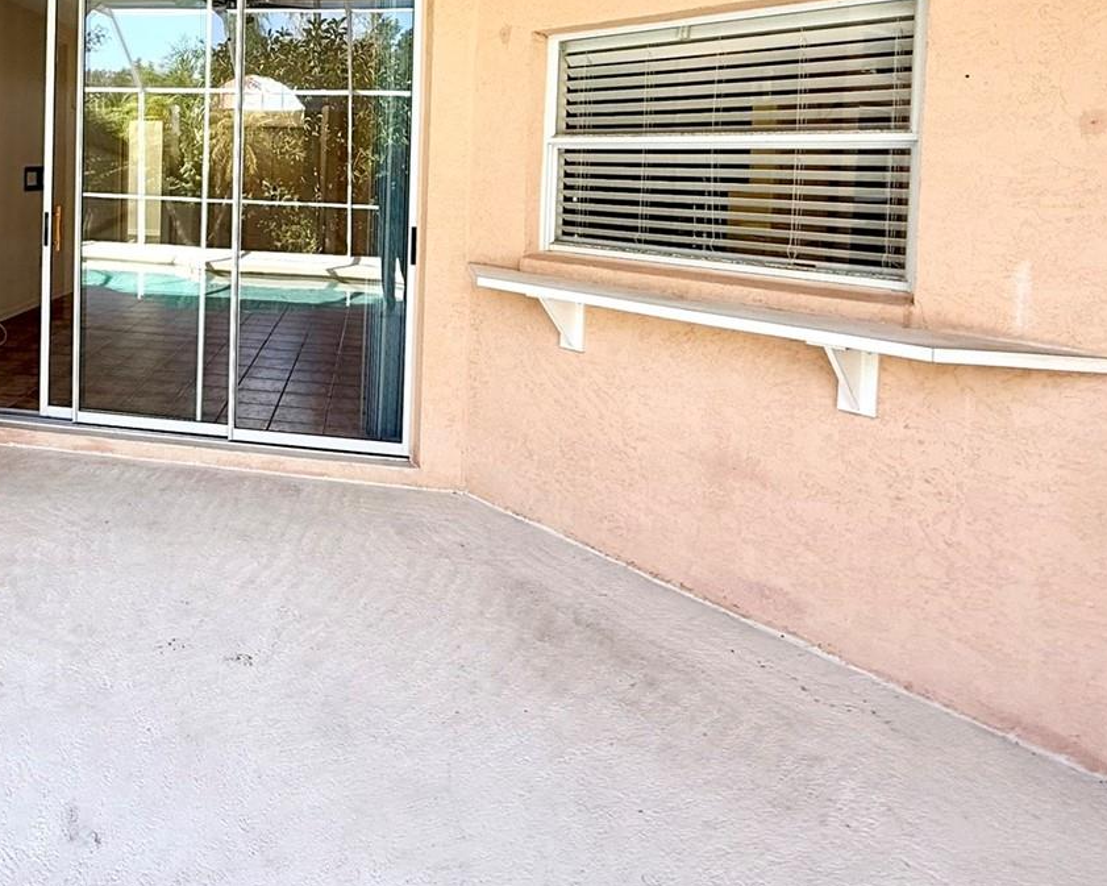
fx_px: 852
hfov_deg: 59.9
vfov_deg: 51.7
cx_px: 196
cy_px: 187
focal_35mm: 26
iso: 50
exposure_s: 1/144
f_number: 2.2
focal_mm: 2.22
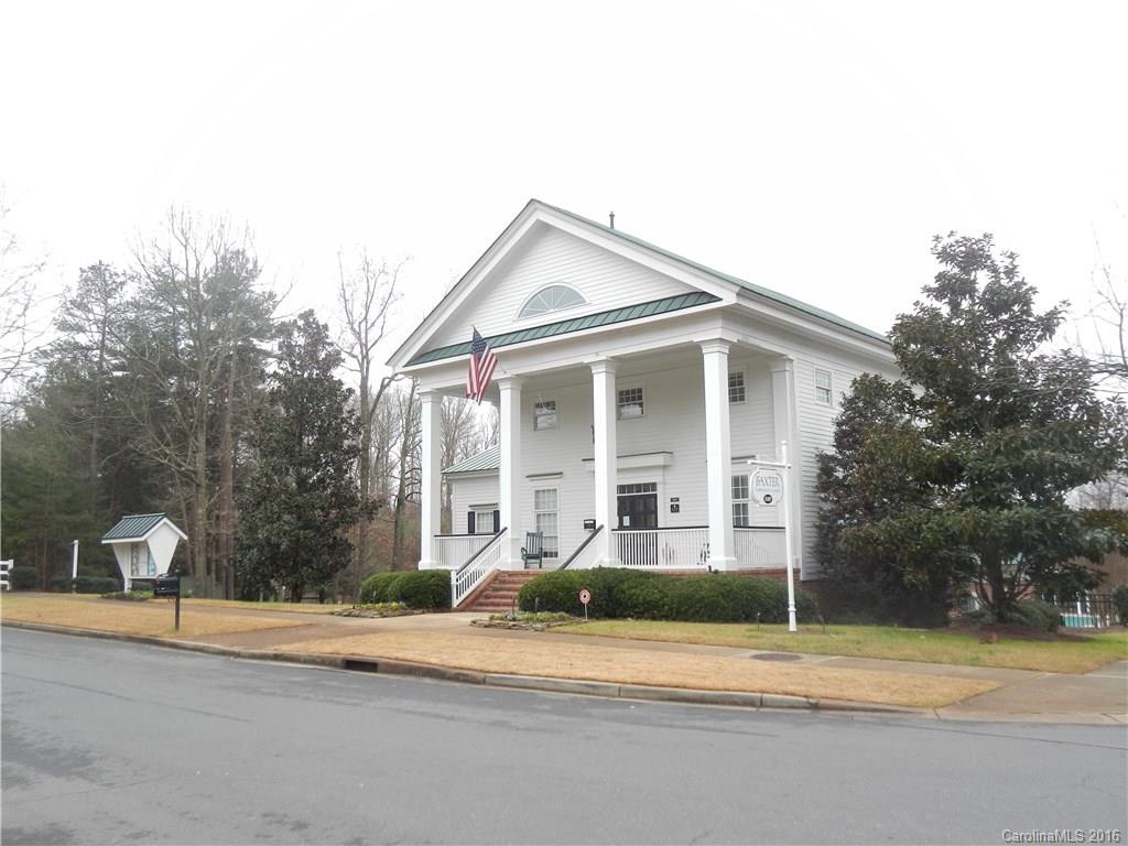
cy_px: 423
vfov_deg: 48.2
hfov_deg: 61.7
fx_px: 945
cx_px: 564
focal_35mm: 29
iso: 125
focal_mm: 5.2
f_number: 3.3
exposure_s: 1/200
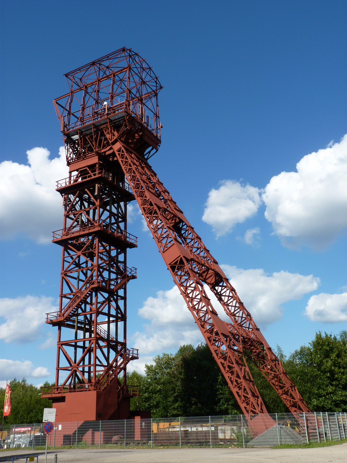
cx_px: 174
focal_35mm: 37
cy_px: 232
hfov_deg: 38.7
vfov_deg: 50.1
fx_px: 495
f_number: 5.6
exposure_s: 1/320
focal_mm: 6.6
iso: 80
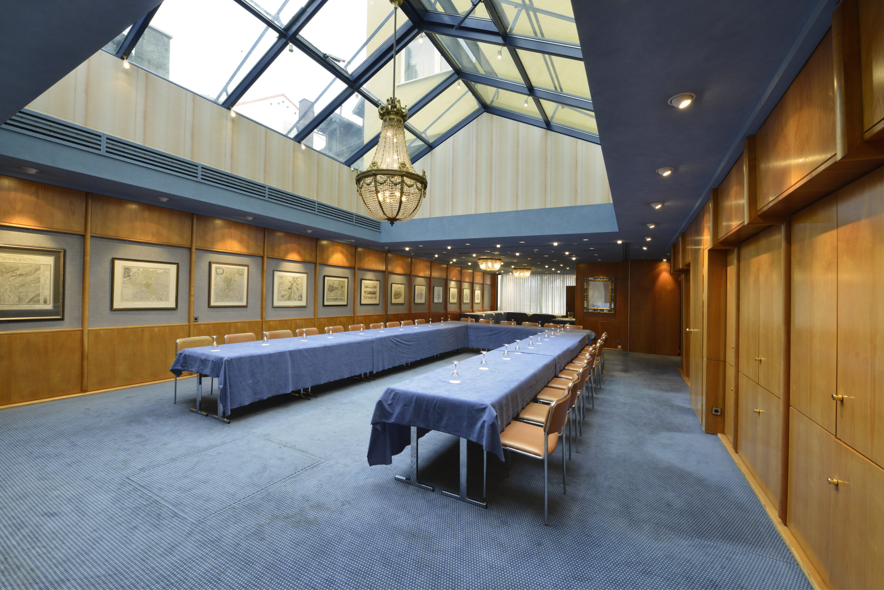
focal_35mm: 14
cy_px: 295
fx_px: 344
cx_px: 442
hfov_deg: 104.2
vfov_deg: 81.3
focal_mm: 14
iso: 400
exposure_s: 1/2
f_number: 13
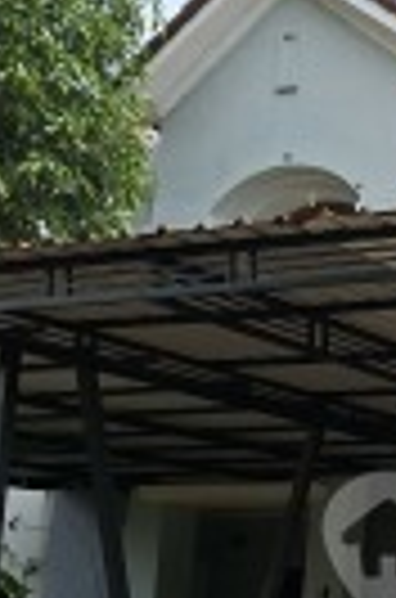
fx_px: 1377
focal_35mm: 83
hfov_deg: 14.3
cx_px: 736
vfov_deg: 23.8
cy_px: 553
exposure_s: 1/2618
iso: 50
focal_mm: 5.54
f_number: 1.8
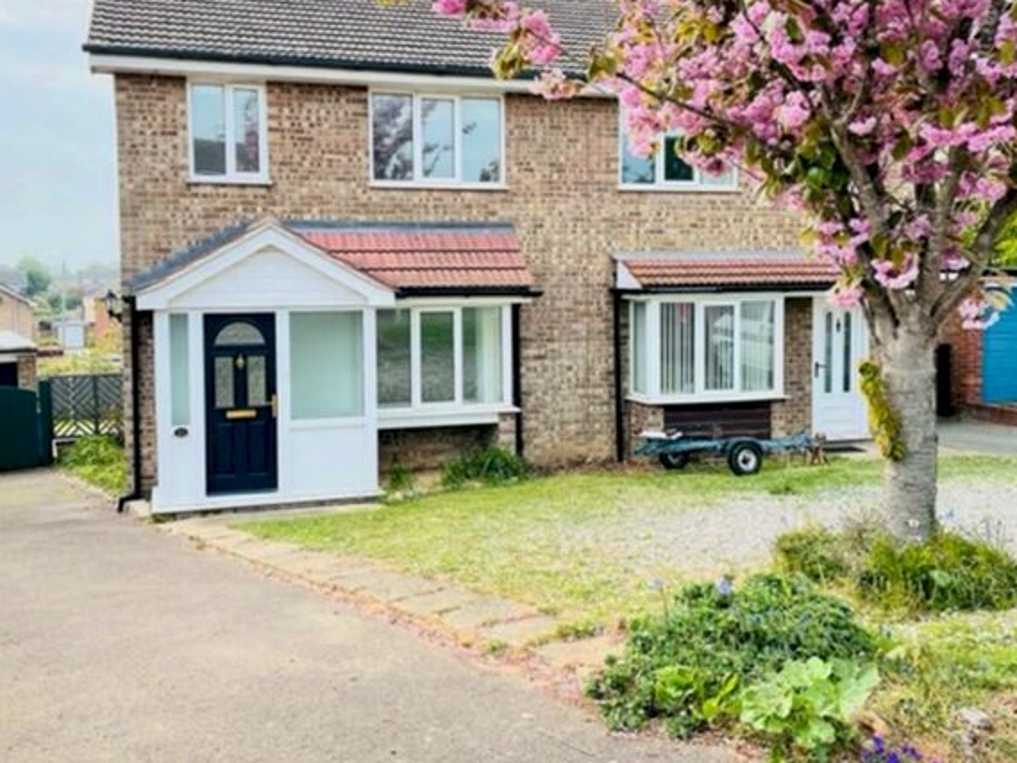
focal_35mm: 32
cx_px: 431
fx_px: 940
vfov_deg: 44.1
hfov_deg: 56.6
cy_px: 348
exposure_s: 1/1319
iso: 32
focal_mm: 4.2
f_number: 1.6
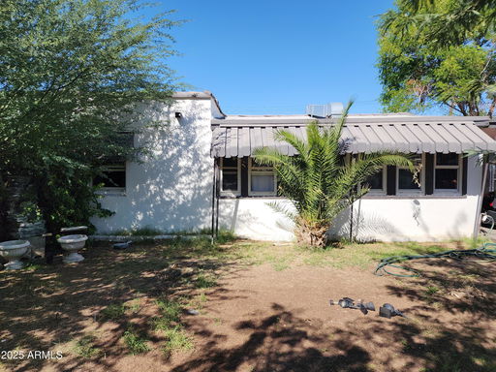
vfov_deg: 58.9
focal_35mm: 23
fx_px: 330
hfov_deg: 73.9
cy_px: 186
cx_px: 248
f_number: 1.8
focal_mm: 6.4
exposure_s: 1/1030
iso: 12
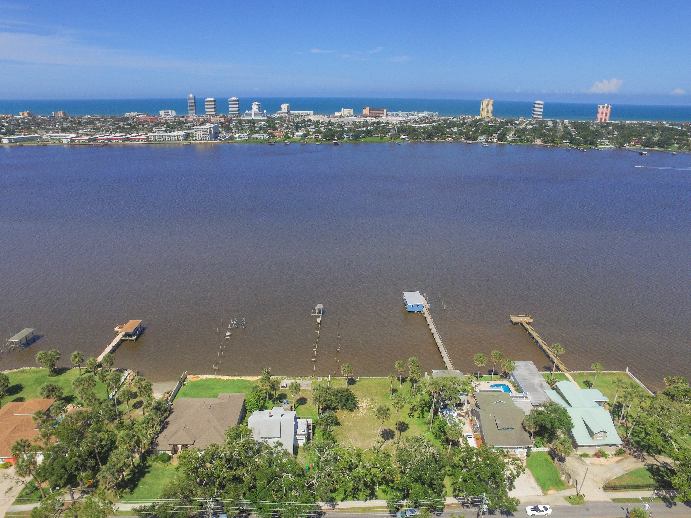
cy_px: 259
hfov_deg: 81.7
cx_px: 346
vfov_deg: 66.0
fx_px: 399
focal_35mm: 20
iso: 100
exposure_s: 1/2451
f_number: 2.8
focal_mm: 3.61
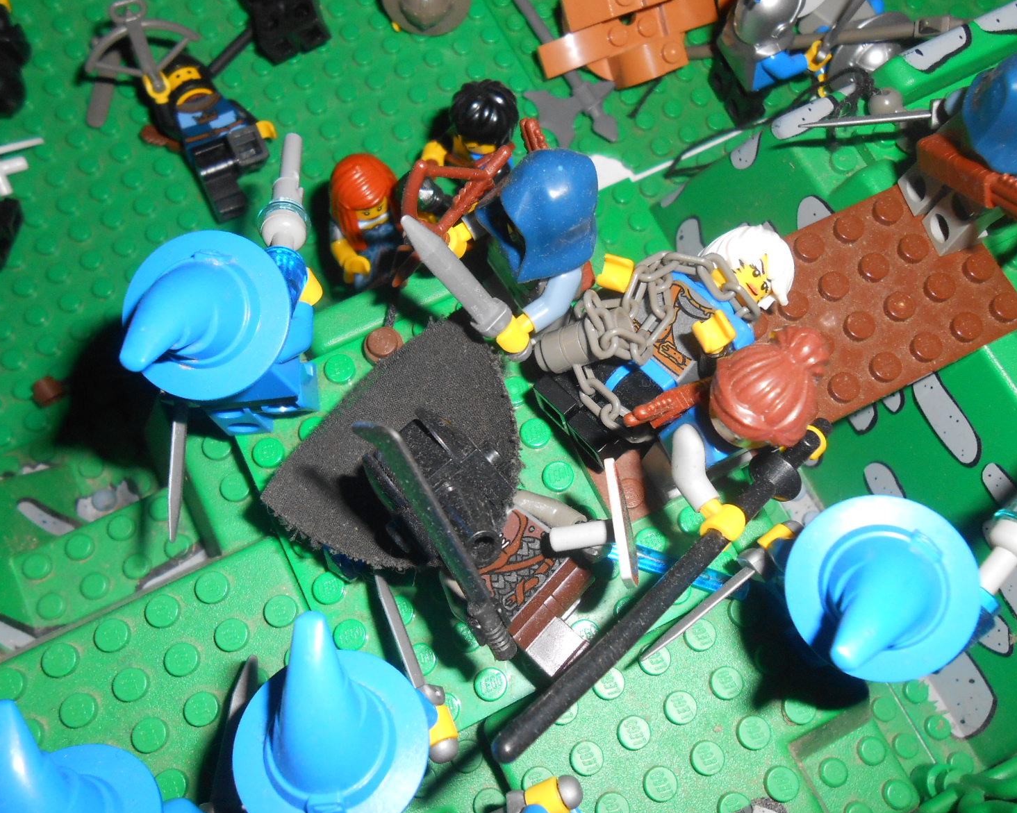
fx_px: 963
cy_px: 415
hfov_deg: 55.7
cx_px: 506
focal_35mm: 32
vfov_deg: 45.8
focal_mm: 5.3
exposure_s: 1/25
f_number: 11.9
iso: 200
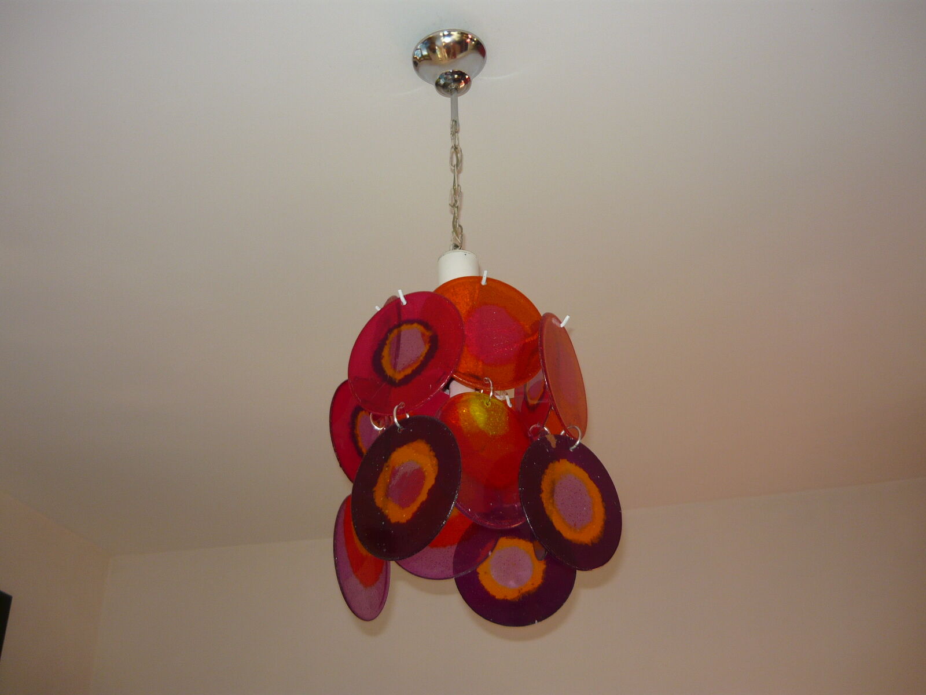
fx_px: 883
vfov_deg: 42.9
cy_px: 348
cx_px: 463
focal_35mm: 33
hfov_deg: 55.4
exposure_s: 1/30
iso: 100
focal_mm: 5.5
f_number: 2.8
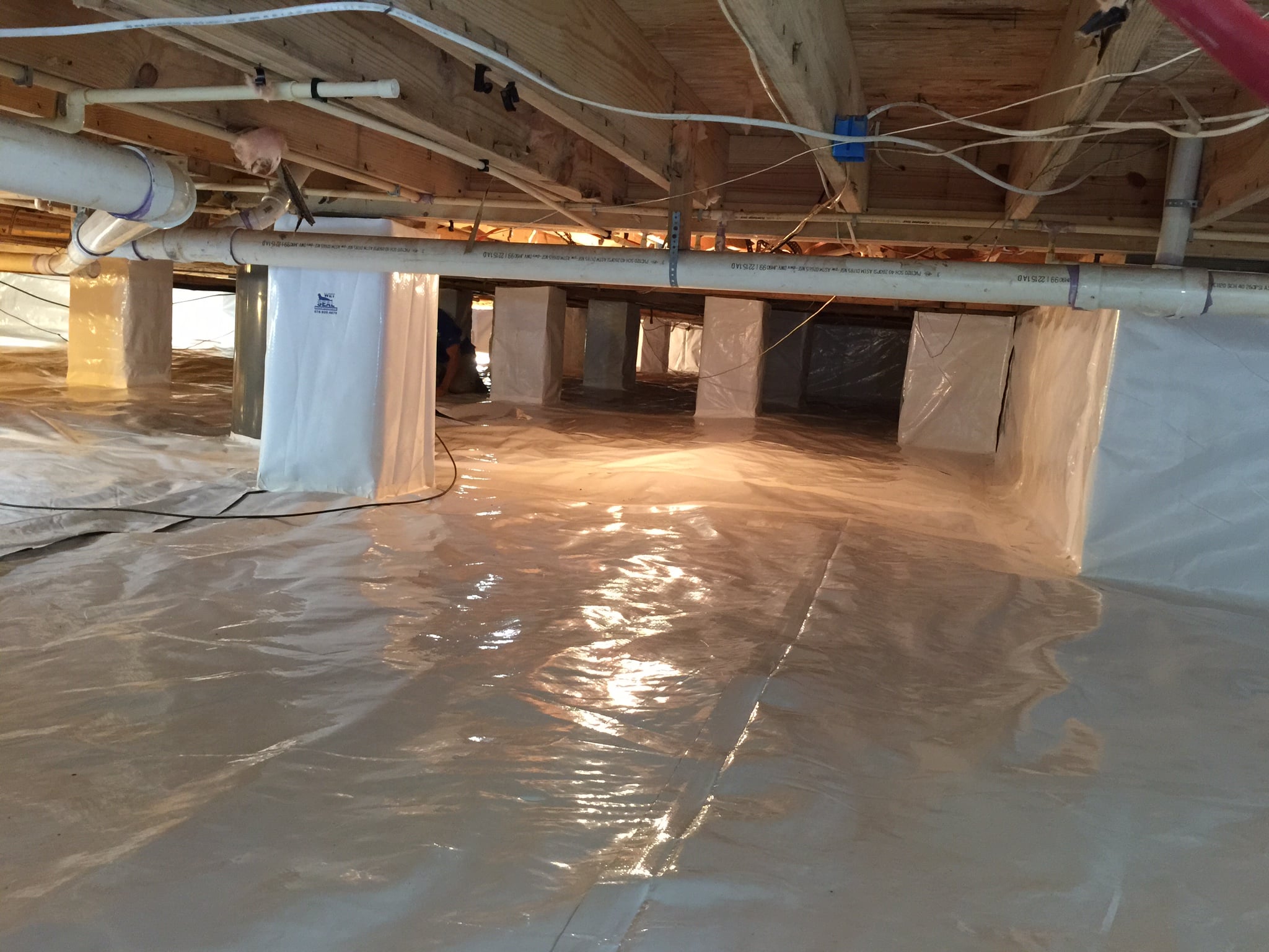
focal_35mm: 29
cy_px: 476
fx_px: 1063
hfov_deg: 61.7
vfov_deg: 48.2
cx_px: 634
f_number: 2.2
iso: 100
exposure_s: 1/8
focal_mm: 4.15
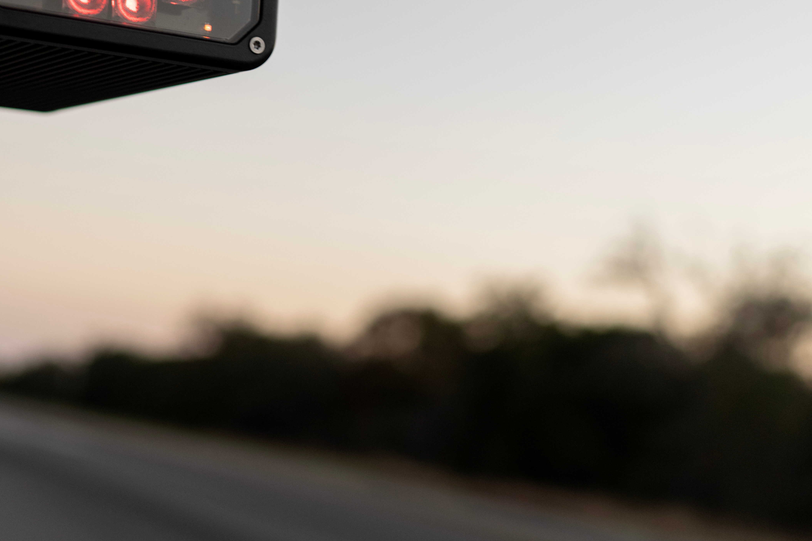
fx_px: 1624
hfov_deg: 28.0
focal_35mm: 72
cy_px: 68
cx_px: 318
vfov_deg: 18.6
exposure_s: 1/60
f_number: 2
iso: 400
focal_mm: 35
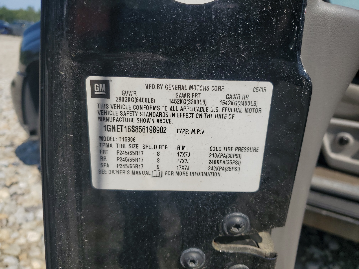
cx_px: 180
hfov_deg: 67.3
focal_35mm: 26
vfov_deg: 53.1
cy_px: 134
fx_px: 270
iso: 50
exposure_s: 1/5000
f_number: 1.5
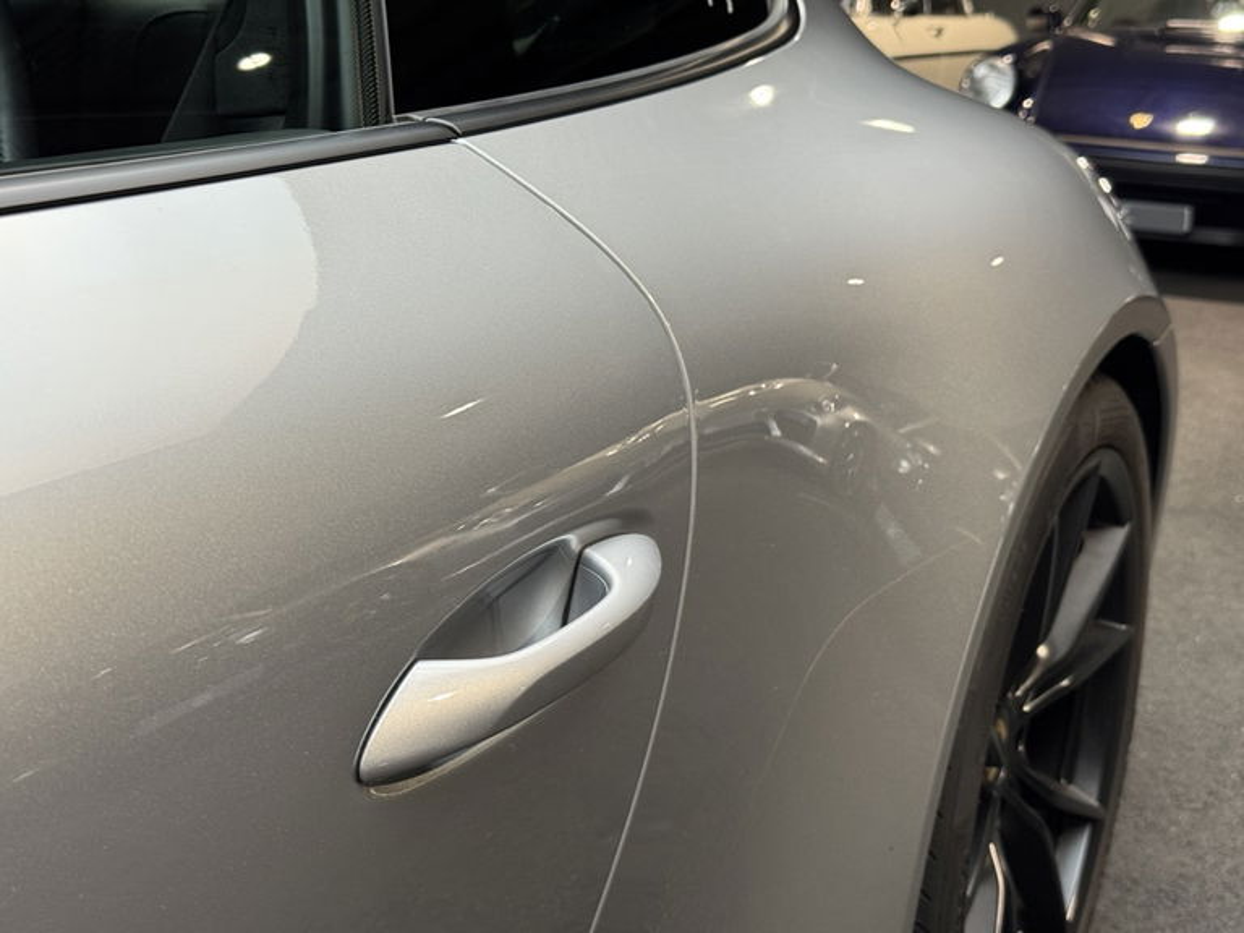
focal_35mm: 48
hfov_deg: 39.7
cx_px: 622
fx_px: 1725
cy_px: 466
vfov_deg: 30.3
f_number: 1.78
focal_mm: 6.76
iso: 80
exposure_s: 1/50
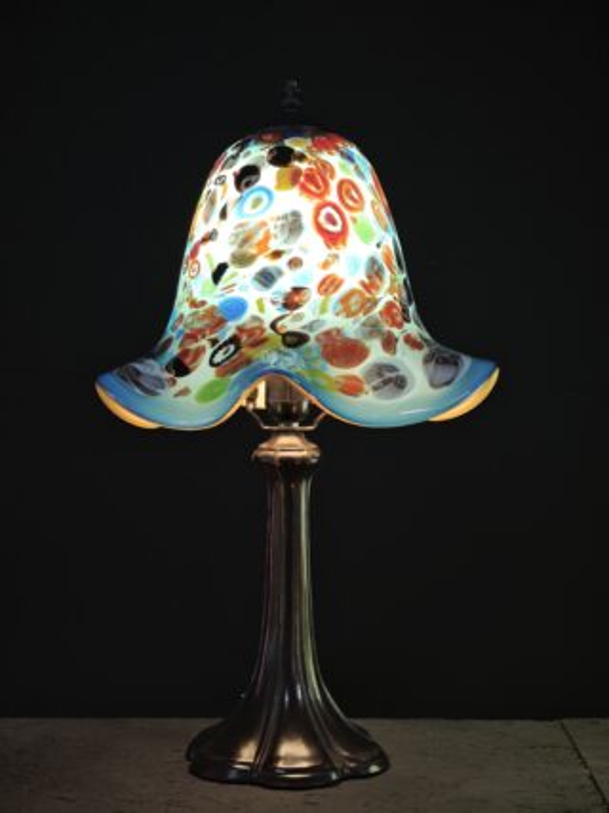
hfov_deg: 21.0
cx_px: 304
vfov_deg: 27.8
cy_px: 406
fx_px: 1643
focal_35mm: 70
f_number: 1.8
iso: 100
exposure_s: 1/50
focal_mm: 11.5
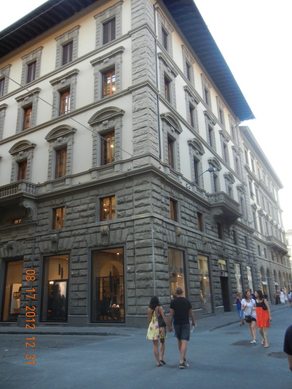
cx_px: 146
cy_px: 194
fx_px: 337
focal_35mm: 30
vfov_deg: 60.0
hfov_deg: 46.8
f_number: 3.5
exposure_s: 1/67
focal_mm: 5.4
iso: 292
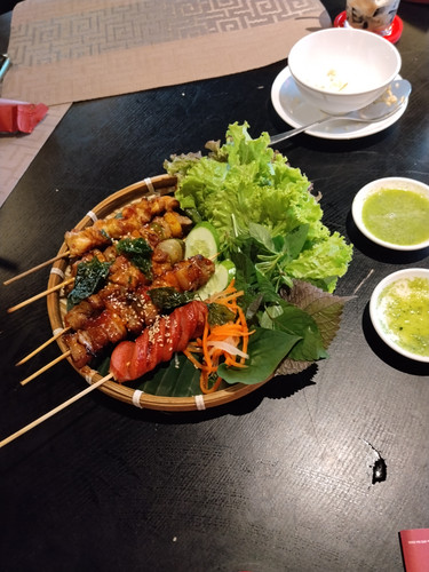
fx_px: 479
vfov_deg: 61.7
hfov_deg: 48.2
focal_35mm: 29
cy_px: 286
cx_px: 214
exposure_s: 1/20
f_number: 1.8
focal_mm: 4.22
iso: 400
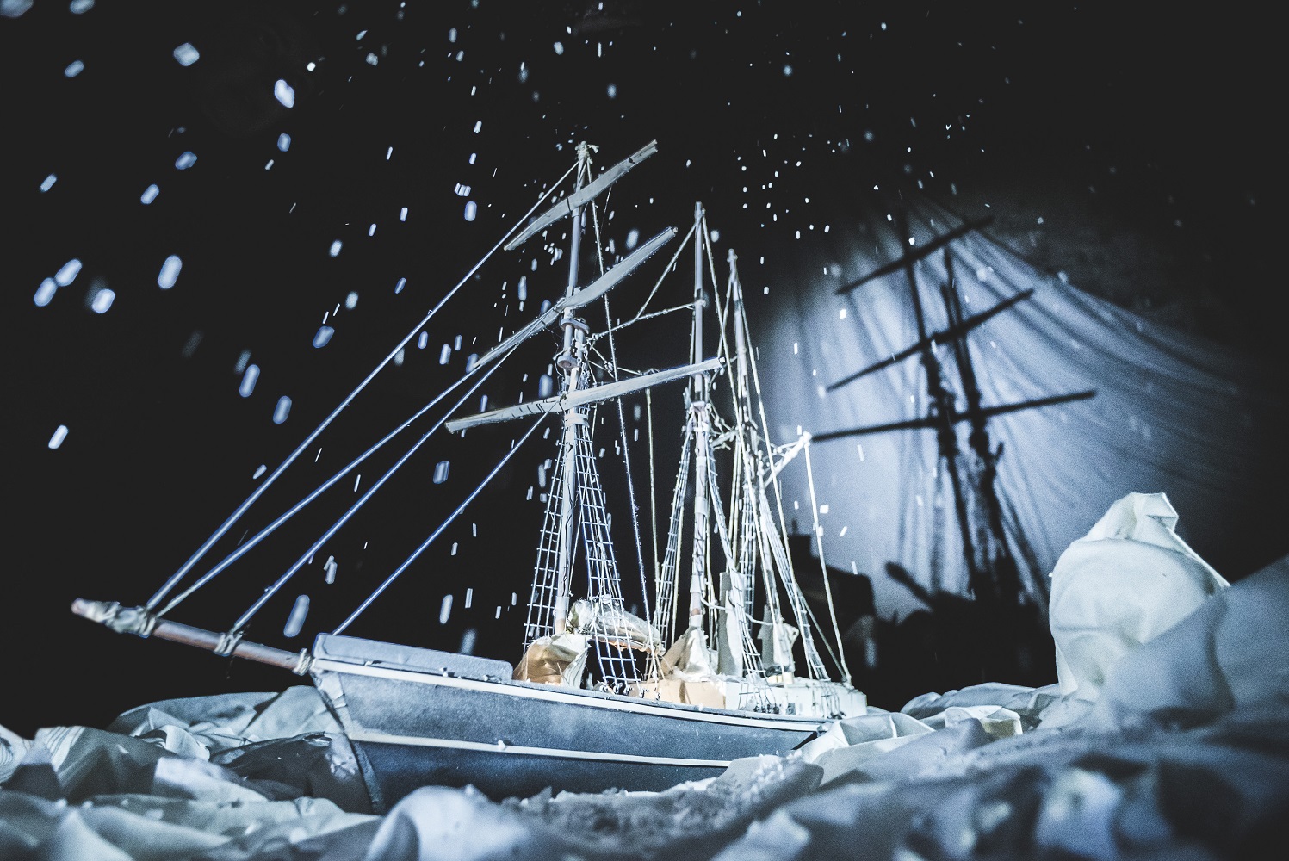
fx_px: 645
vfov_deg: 67.5
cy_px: 430
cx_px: 644
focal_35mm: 18
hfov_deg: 90.0
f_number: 3.5
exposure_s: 1/80
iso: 10000
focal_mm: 18
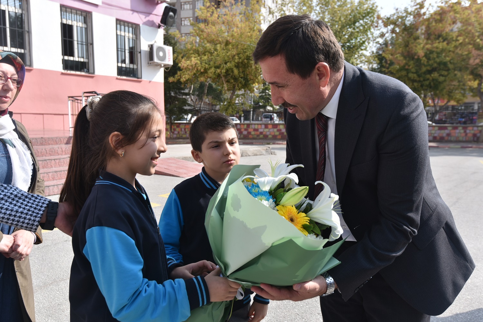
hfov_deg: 63.6
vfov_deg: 45.0
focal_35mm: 29
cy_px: 161
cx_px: 242
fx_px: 389
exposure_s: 1/320
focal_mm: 29
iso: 100
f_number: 6.3
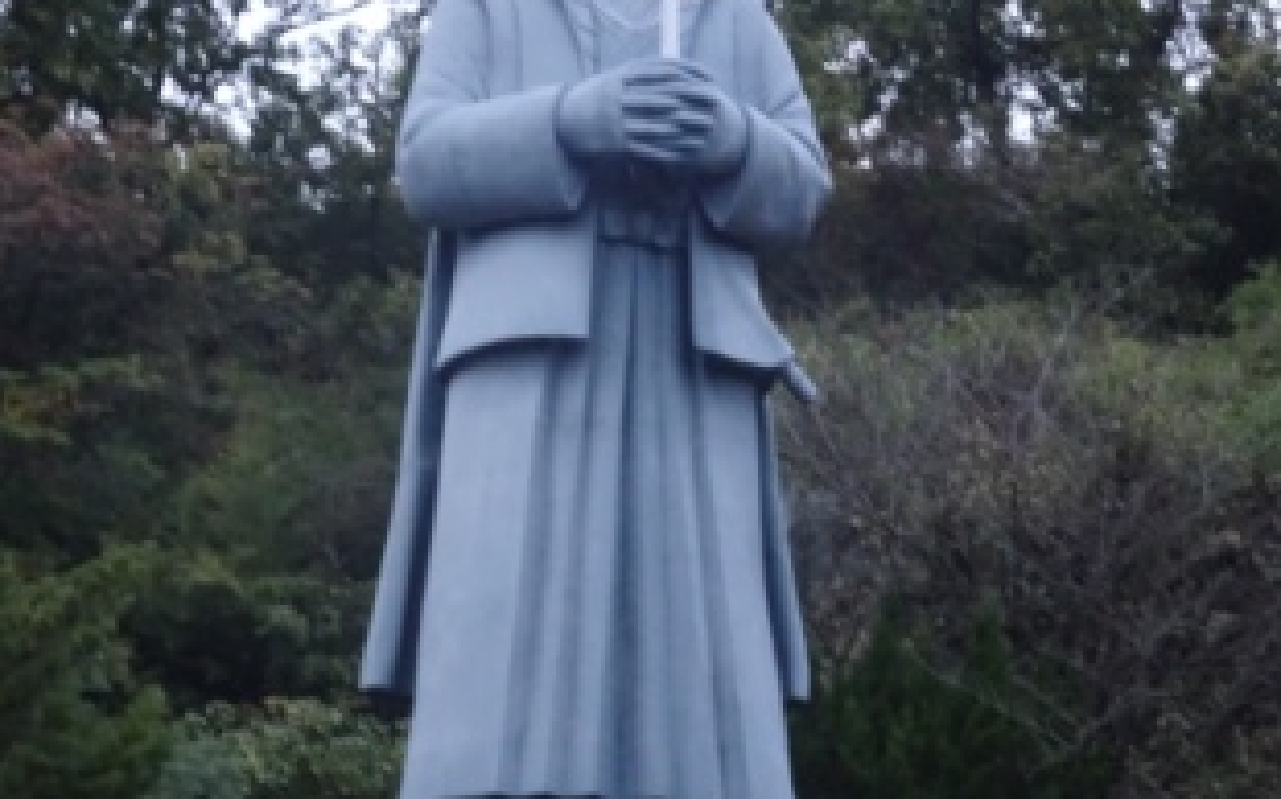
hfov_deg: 10.8
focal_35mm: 194
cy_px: 412
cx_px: 605
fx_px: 6769
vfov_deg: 6.8
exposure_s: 1/10
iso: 800
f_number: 5.6
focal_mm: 21.66
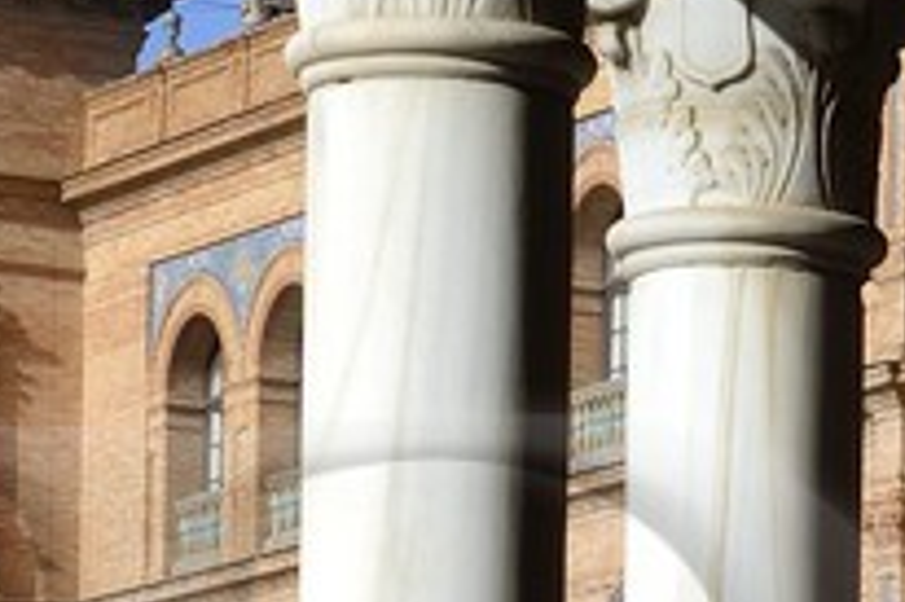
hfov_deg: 6.0
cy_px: 1147
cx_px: 1094
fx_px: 8565
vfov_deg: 4.0
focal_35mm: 341
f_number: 11
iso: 200
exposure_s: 1/250
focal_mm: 44
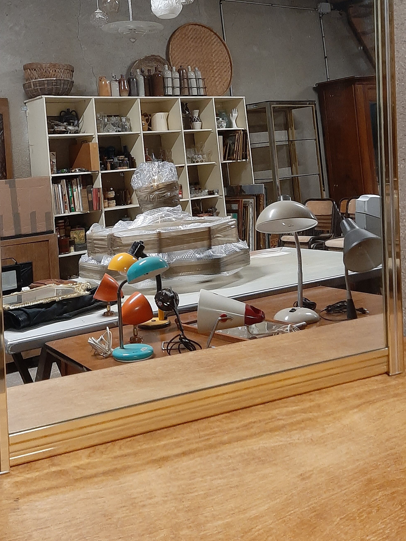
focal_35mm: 40
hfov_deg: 35.8
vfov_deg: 45.3
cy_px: 141
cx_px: 158
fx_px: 625
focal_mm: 3.93
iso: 250
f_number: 1.7
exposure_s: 1/50
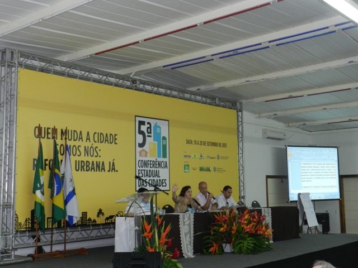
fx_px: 476
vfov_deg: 31.5
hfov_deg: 41.2
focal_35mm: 46
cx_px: 179
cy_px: 134
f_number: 4.2
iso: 560
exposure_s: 1/30
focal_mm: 8.1
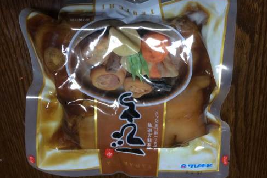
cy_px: 81
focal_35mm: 31
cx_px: 137
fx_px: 230
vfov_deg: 42.3
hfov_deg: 60.3
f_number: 2.2
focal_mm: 4.15
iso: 100
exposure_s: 1/30
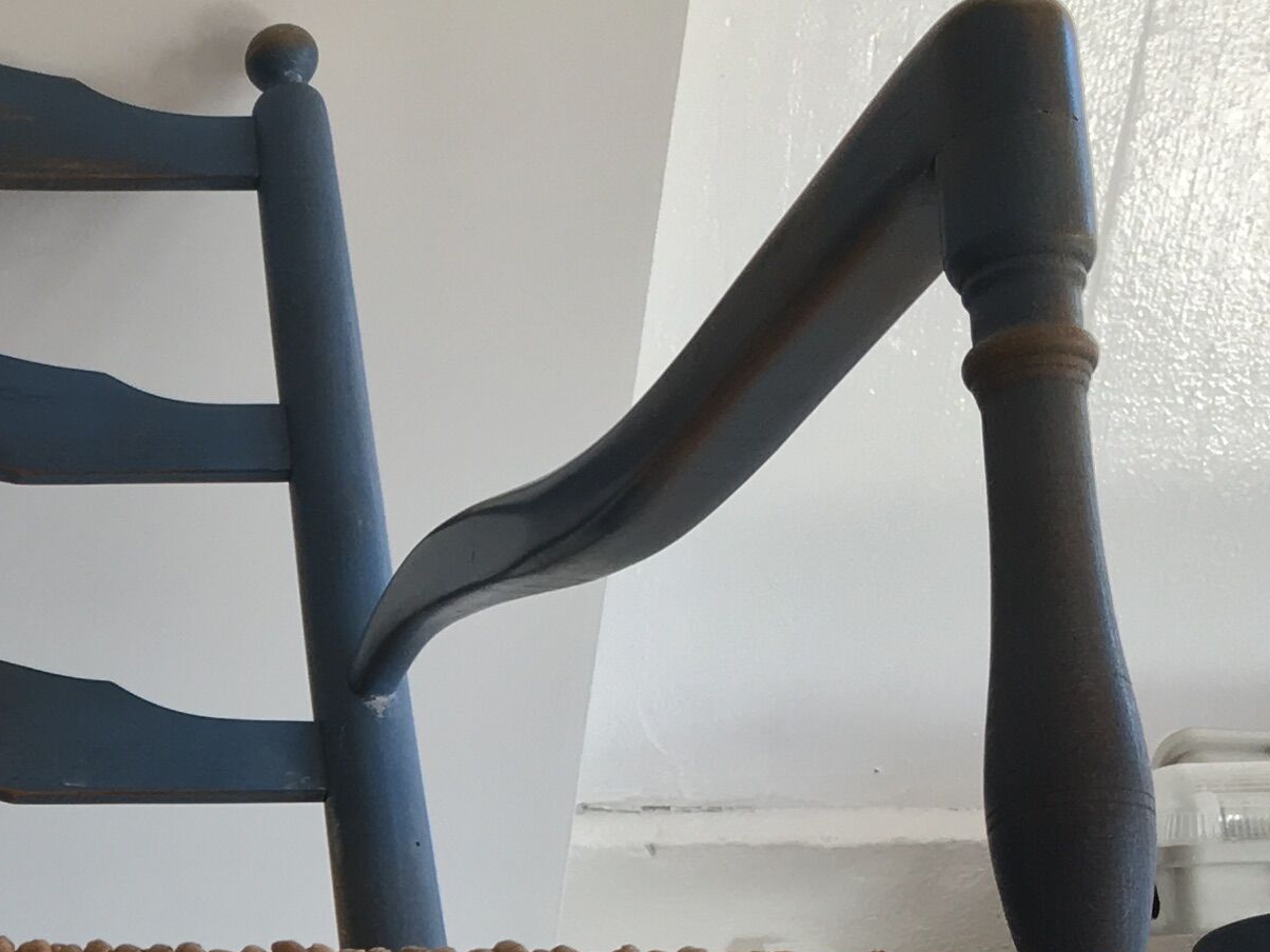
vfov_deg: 14.7
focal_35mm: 97
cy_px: 1171
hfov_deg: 19.0
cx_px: -277
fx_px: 3559
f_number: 2.2
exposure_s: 1/100
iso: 32
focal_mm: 4.15
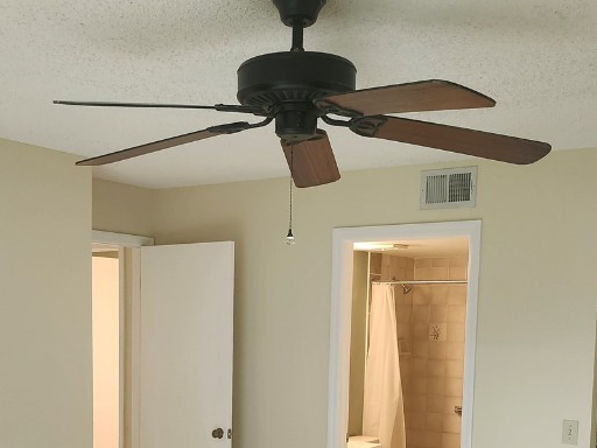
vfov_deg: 30.4
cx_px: 269
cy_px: 388
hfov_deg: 41.2
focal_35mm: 46
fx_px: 793
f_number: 1.8
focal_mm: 5.54
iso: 320
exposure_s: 1/120
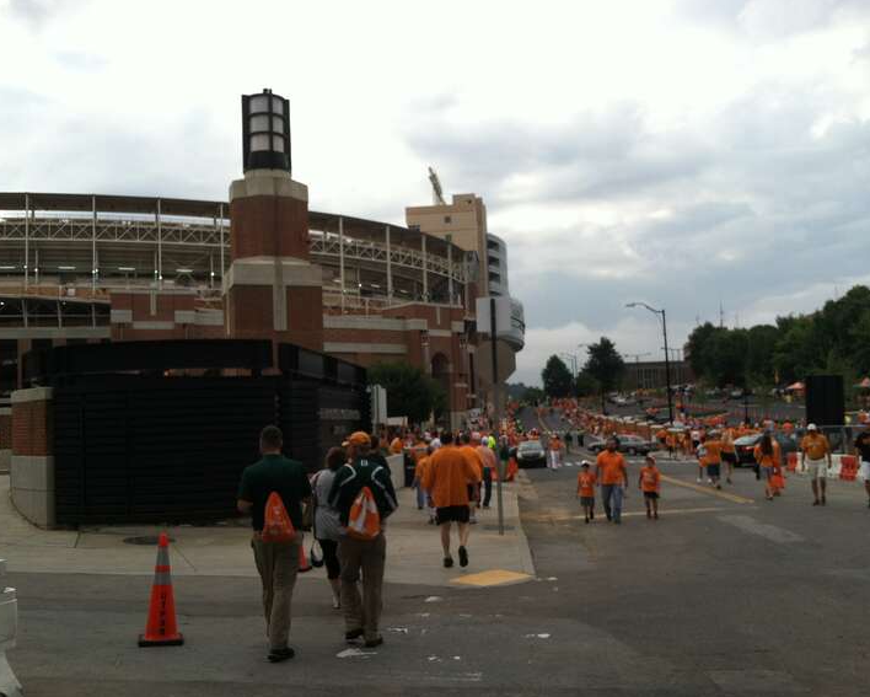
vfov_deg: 40.2
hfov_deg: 49.1
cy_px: 348
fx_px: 953
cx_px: 440
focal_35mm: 37
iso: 80
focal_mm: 3.85
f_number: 2.8
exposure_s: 1/698
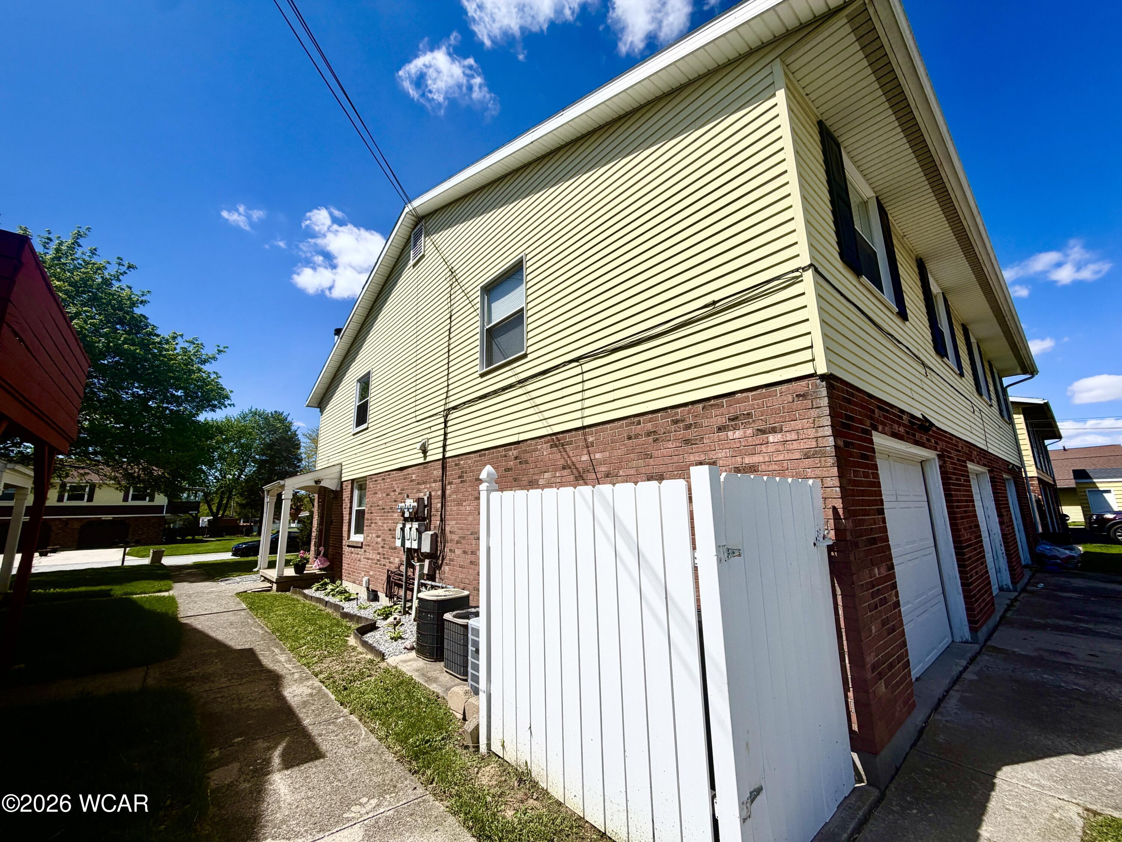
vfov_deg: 85.7
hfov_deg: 102.1
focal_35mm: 14
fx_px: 454
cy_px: 421
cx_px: 561
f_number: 2.2
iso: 20
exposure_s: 1/1961
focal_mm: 2.22
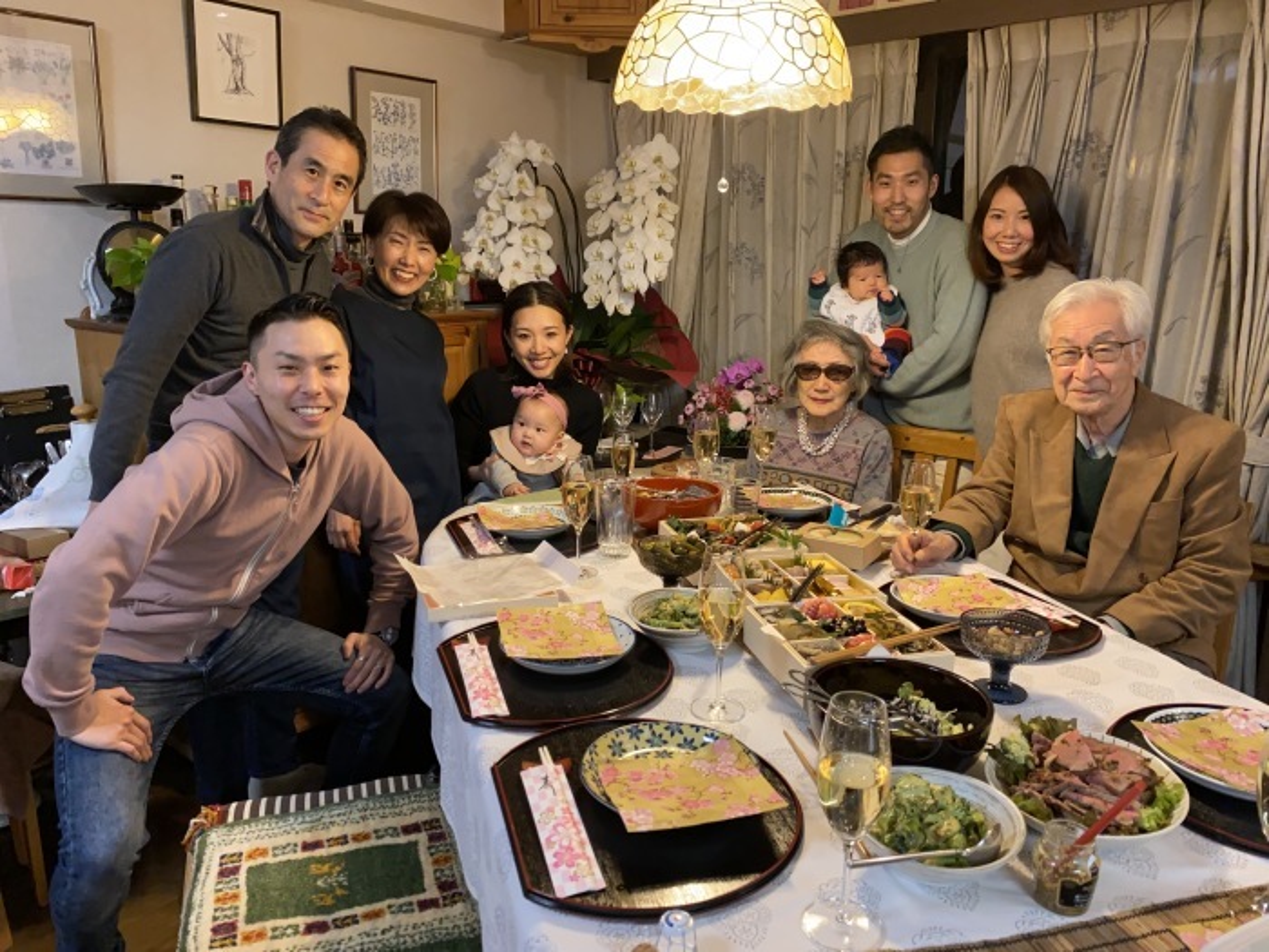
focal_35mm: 26
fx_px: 953
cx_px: 634
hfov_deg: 67.3
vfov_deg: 53.1
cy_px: 476
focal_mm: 4.25
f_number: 1.8
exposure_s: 1/50
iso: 320
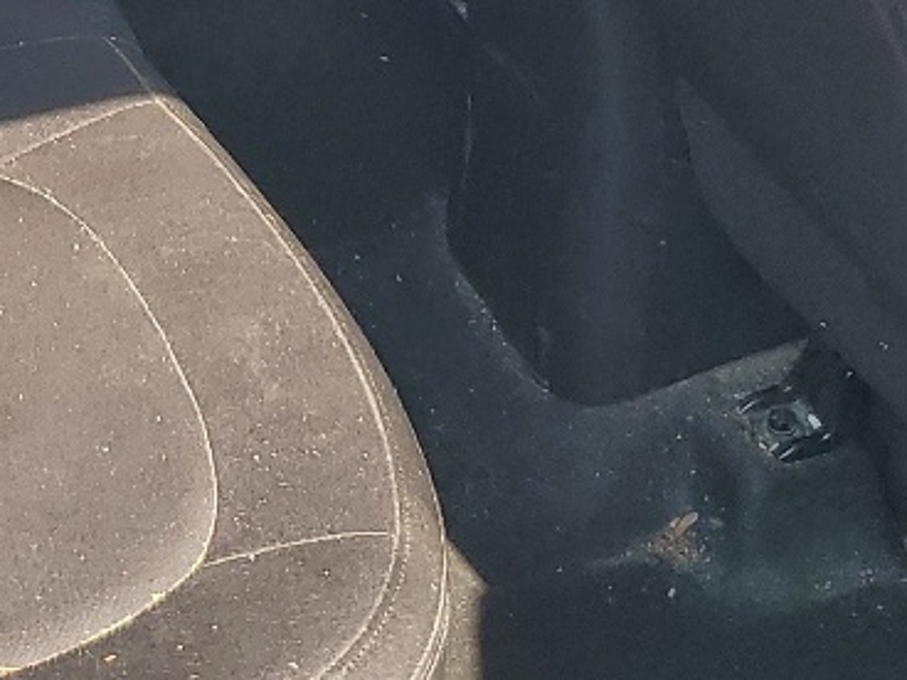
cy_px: -276
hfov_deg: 16.9
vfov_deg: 12.6
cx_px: -76
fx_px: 2961
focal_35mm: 113
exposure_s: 1/833
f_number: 1.5
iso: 50
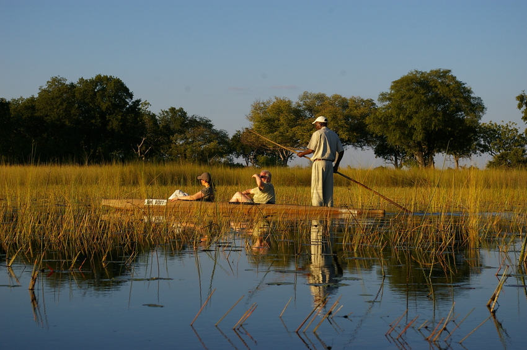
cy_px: 175
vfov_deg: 16.5
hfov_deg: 24.6
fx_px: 1207
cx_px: 264
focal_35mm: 82
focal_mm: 55
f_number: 9.5
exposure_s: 1/350
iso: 200
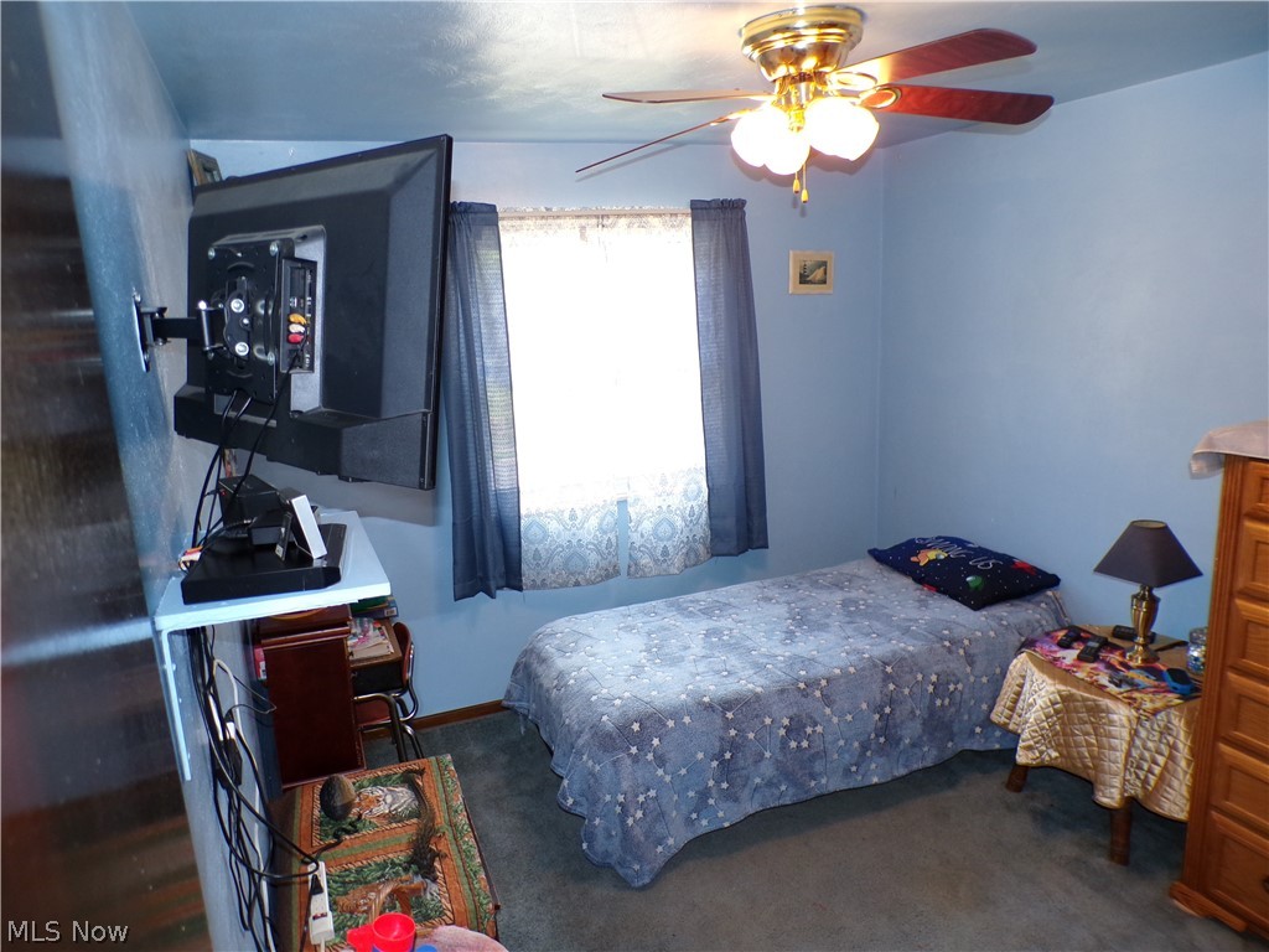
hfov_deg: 71.6
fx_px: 880
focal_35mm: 24
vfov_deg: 56.8
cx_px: 634
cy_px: 476
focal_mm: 4.3
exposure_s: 1/45
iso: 200
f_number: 3
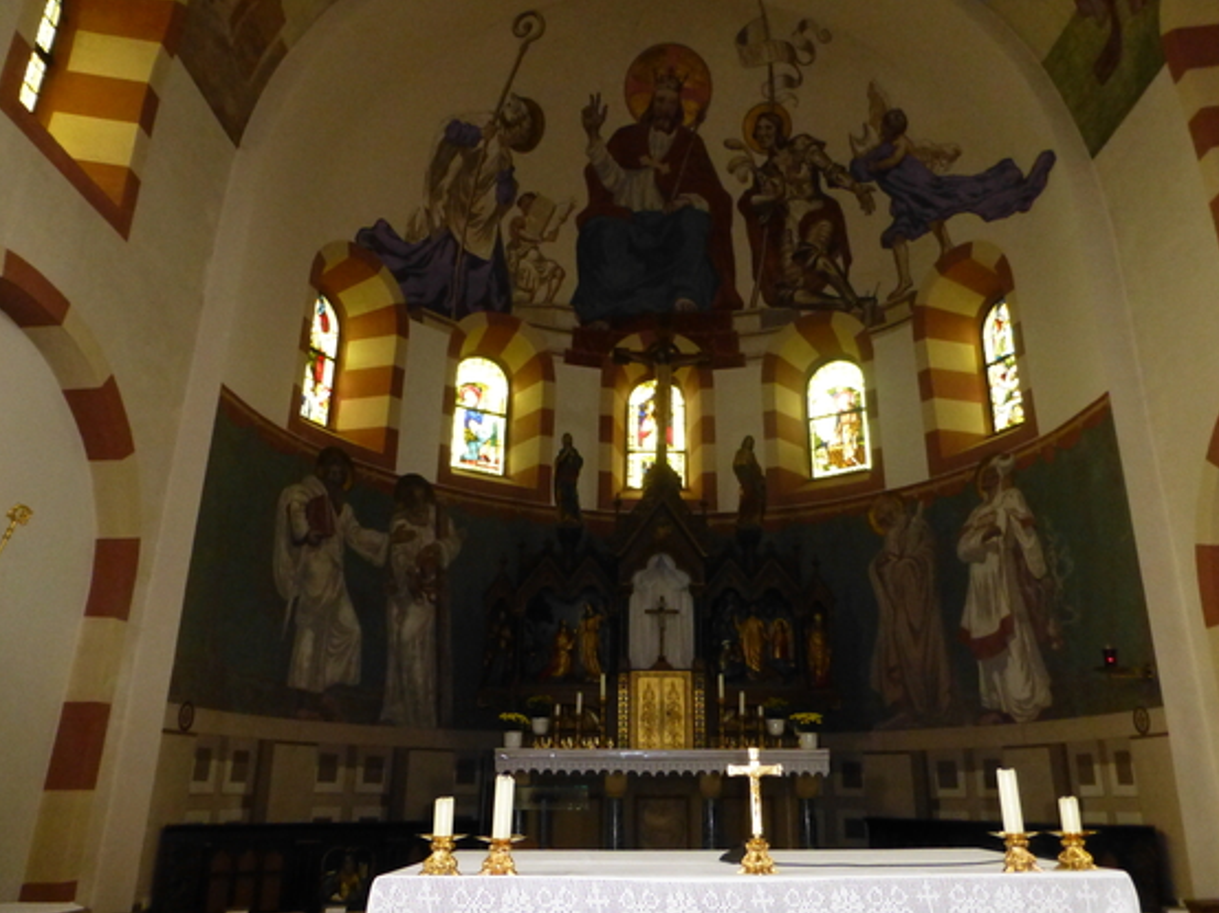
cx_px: 640
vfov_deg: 53.0
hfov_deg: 67.3
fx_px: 915
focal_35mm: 26
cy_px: 436
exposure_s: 1/10
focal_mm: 4.3
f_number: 3.3
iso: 800
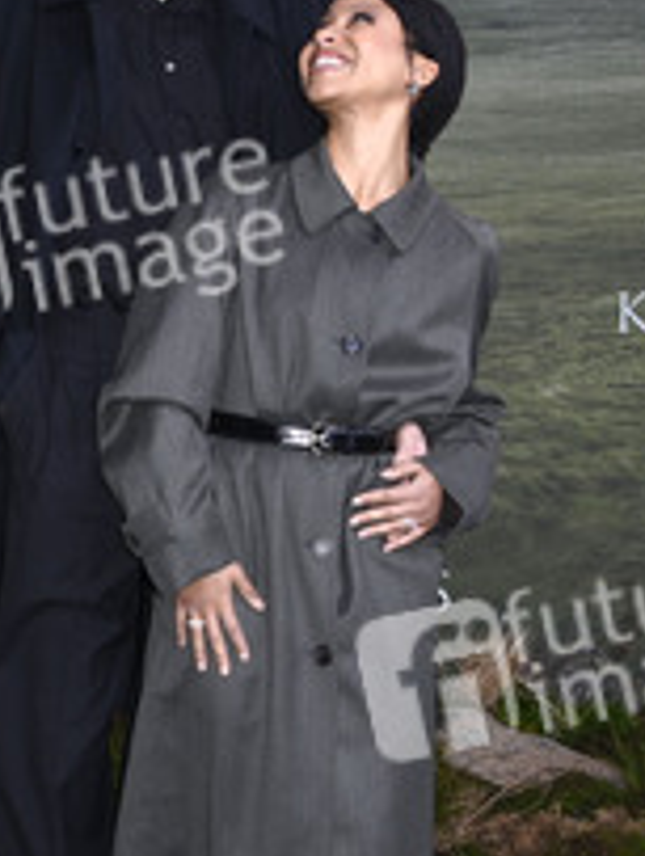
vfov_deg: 28.5
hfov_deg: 21.6
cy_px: 451
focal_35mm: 68
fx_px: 1684
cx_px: 190
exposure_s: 1/250
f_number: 5.6
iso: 640
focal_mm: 36
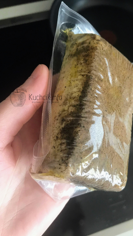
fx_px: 194
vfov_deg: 62.6
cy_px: 119
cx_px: 85
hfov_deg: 37.5
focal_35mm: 31
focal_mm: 3.99
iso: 40
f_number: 1.8
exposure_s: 1/17
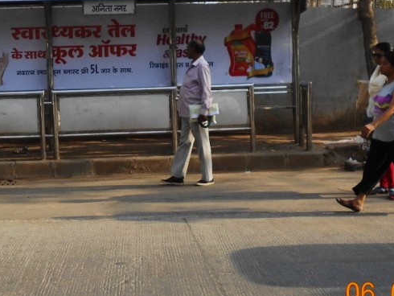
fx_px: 809
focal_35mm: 71
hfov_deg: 27.2
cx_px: 125
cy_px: 43
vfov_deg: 20.4
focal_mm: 5.8
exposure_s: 1/400
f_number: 3.6
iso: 80
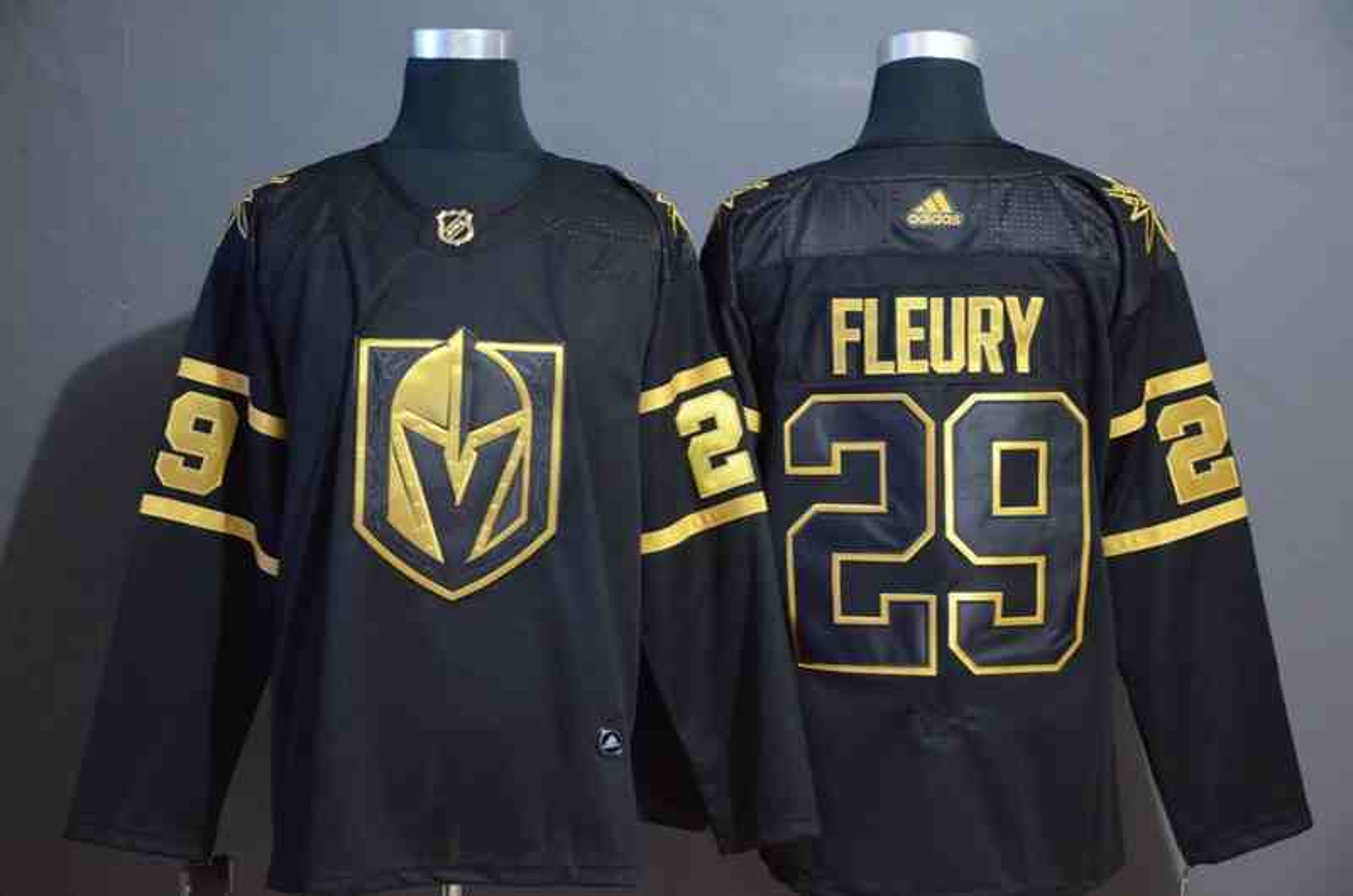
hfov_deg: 26.0
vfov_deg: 17.4
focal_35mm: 78
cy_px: 448
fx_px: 2926
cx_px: 676
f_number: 4.8
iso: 4000
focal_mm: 52
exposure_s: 1/10
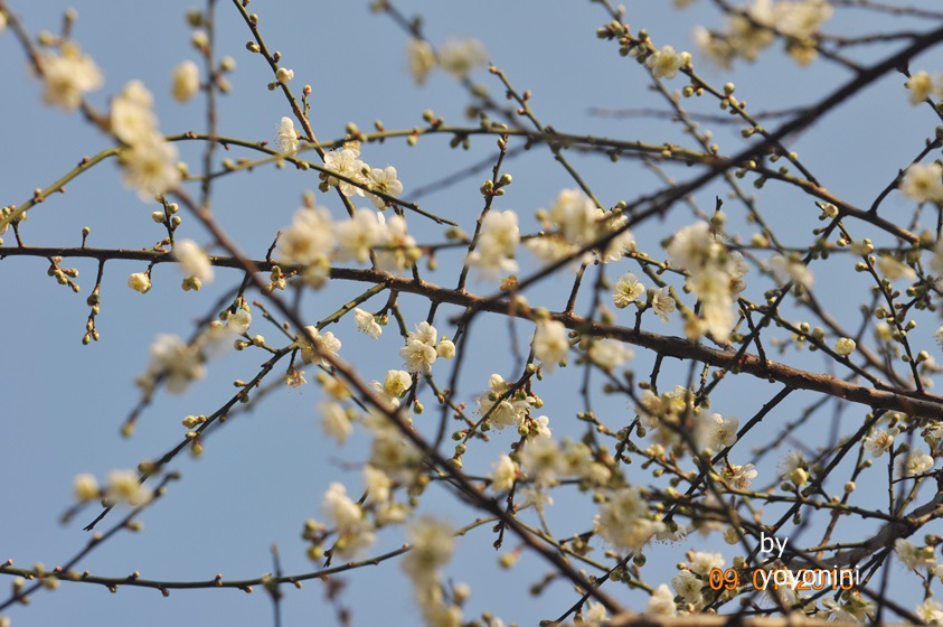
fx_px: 4317
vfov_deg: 8.3
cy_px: 314
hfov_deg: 12.5
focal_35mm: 165
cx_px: 472
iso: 200
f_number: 8
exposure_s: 1/500
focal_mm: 110
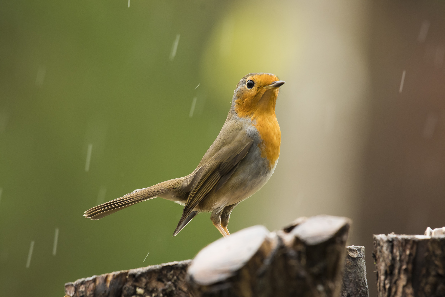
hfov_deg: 2.7
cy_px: 148
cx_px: 222
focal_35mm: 750
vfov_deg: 1.8
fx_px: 9270
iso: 1250
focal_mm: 500
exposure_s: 1/250
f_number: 7.1
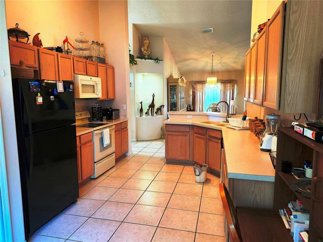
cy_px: 121
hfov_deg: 74.0
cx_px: 162
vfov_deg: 58.8
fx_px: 215
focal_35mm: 23
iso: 640
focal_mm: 5.54
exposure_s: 1/120
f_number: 1.8
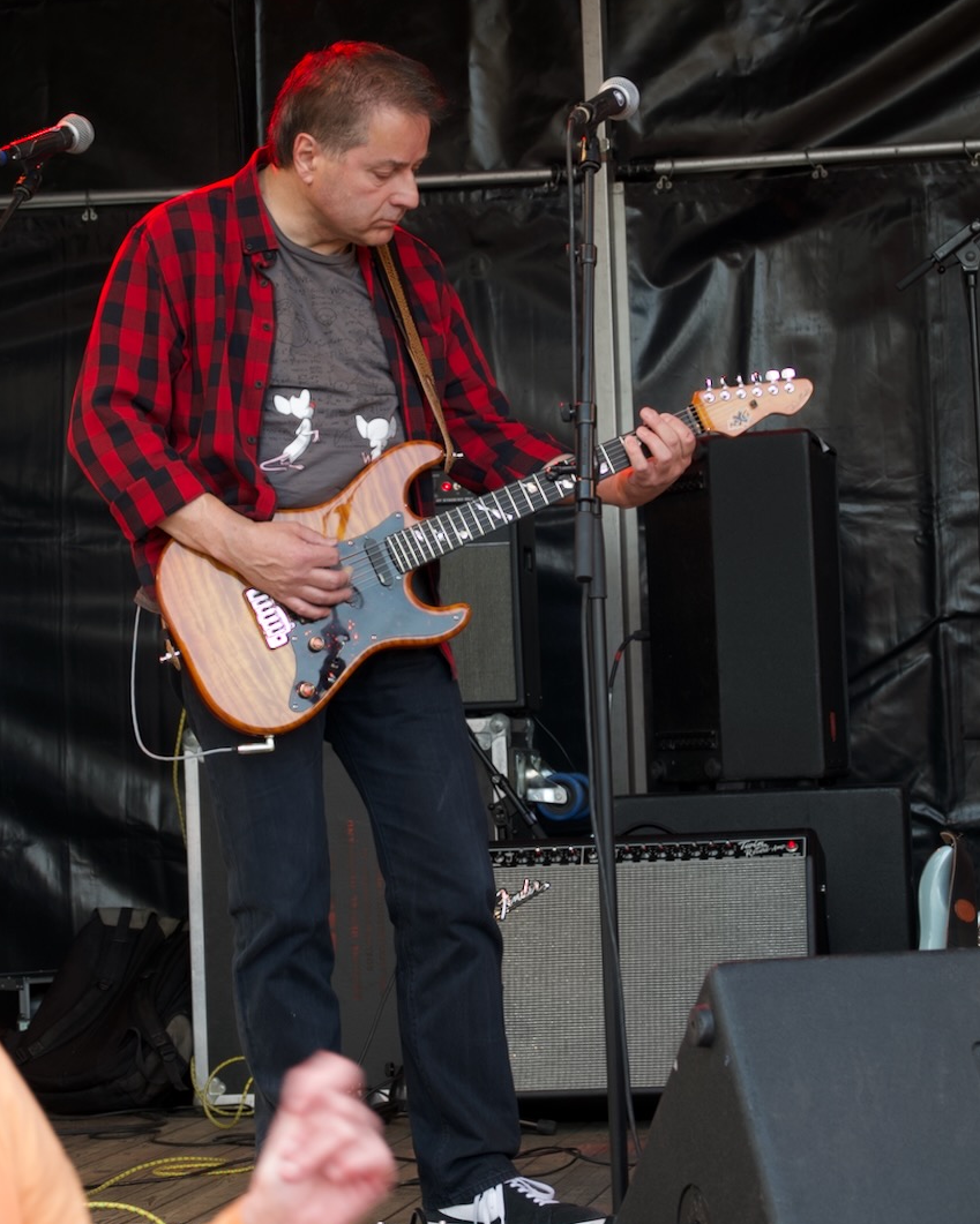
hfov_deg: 16.4
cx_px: 491
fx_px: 3408
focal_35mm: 94
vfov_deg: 20.4
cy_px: 557
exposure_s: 1/80
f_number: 3.5
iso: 100
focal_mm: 30.5
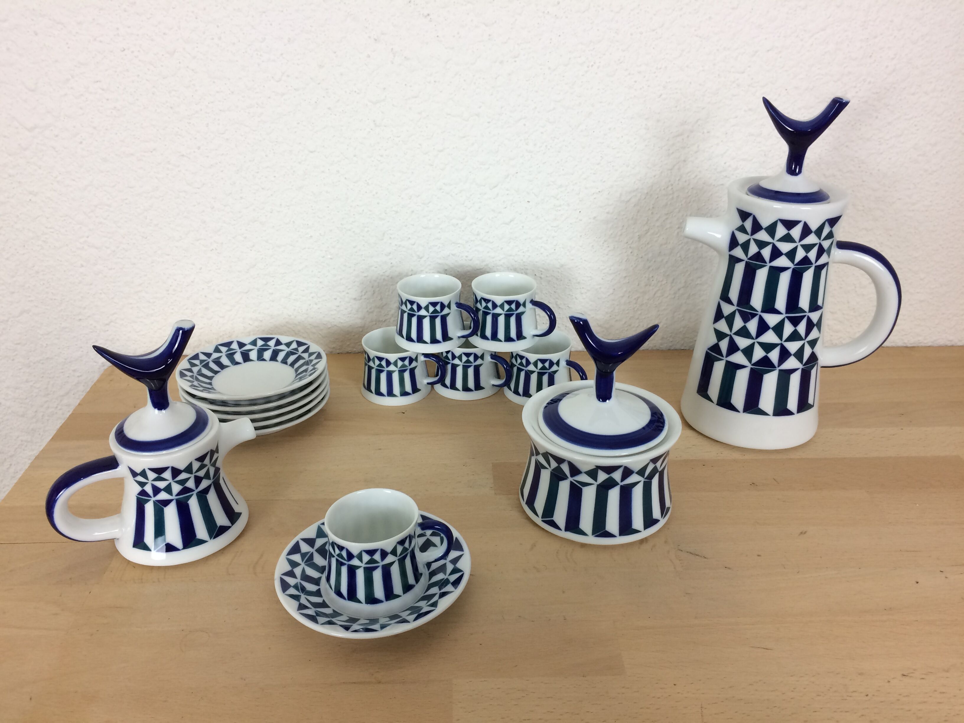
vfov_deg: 48.2
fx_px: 808
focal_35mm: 29
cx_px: 482
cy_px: 362
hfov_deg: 61.7
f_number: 2.2
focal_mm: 4.15
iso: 32
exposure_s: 1/33
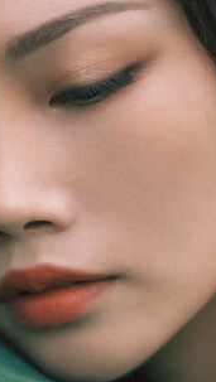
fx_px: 5363
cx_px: 116
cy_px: 427
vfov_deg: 4.1
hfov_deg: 2.3
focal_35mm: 528
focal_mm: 85
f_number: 1.6
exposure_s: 1/1600
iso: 50
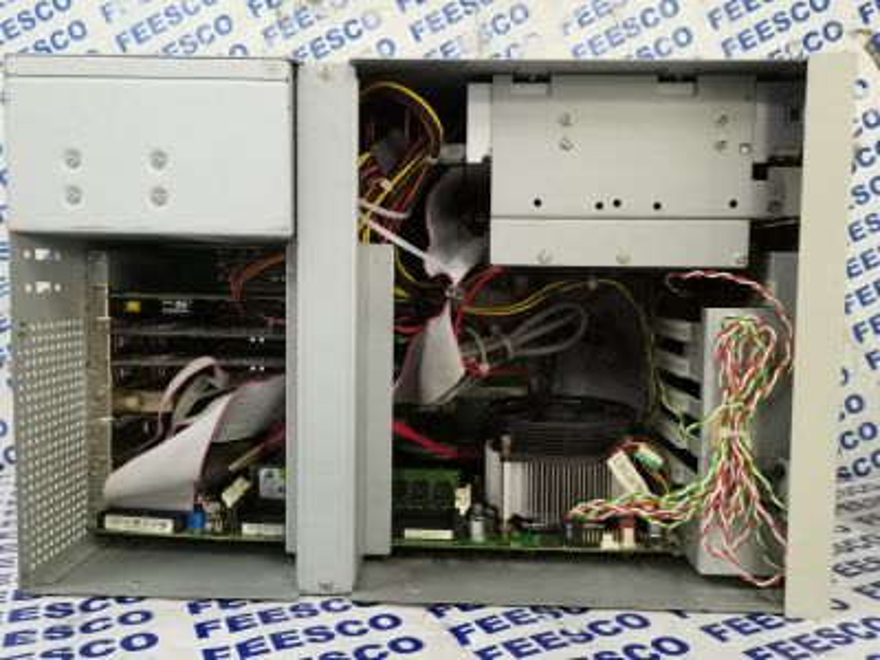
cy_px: 330
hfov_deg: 63.4
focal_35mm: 28
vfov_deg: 49.7
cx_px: 440
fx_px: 712
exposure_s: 1/25
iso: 640
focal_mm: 5.58
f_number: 1.8
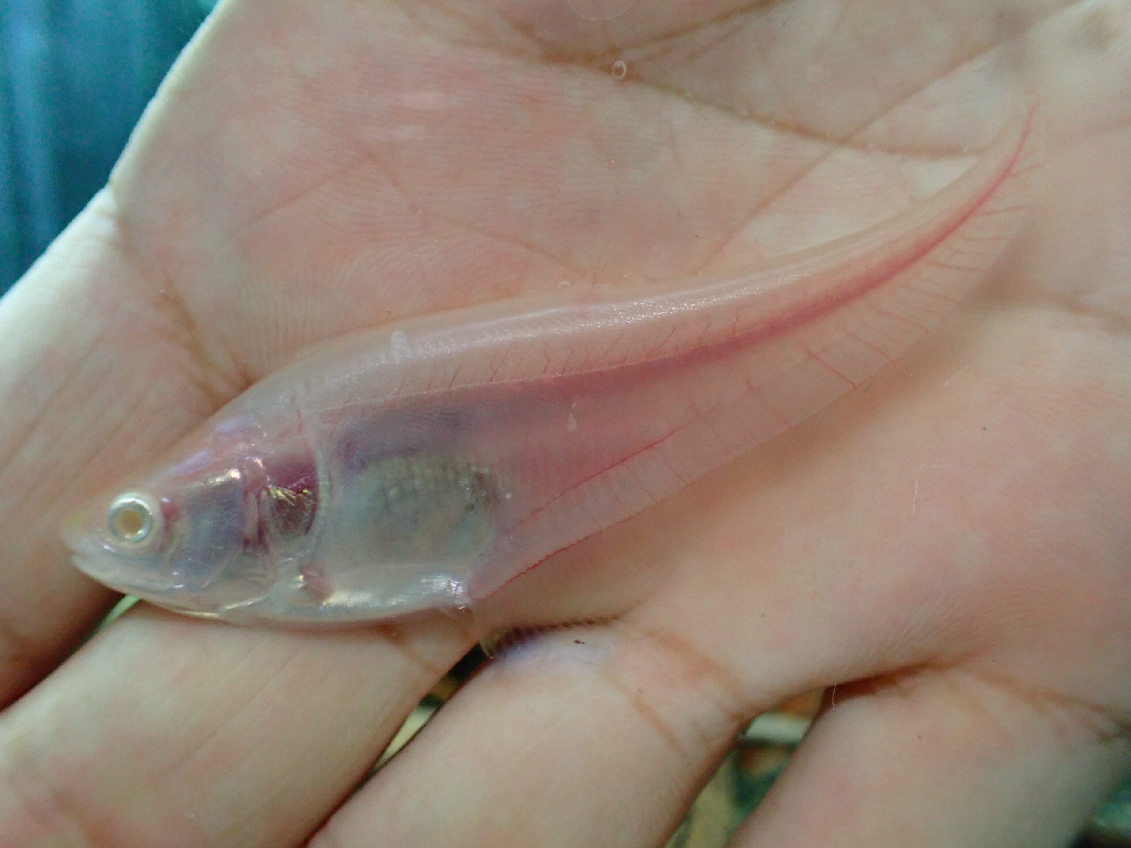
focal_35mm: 30
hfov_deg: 60.0
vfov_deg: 46.8
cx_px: 566
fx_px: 980
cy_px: 424
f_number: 2.3
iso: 800
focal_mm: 5.4
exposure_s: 1/60
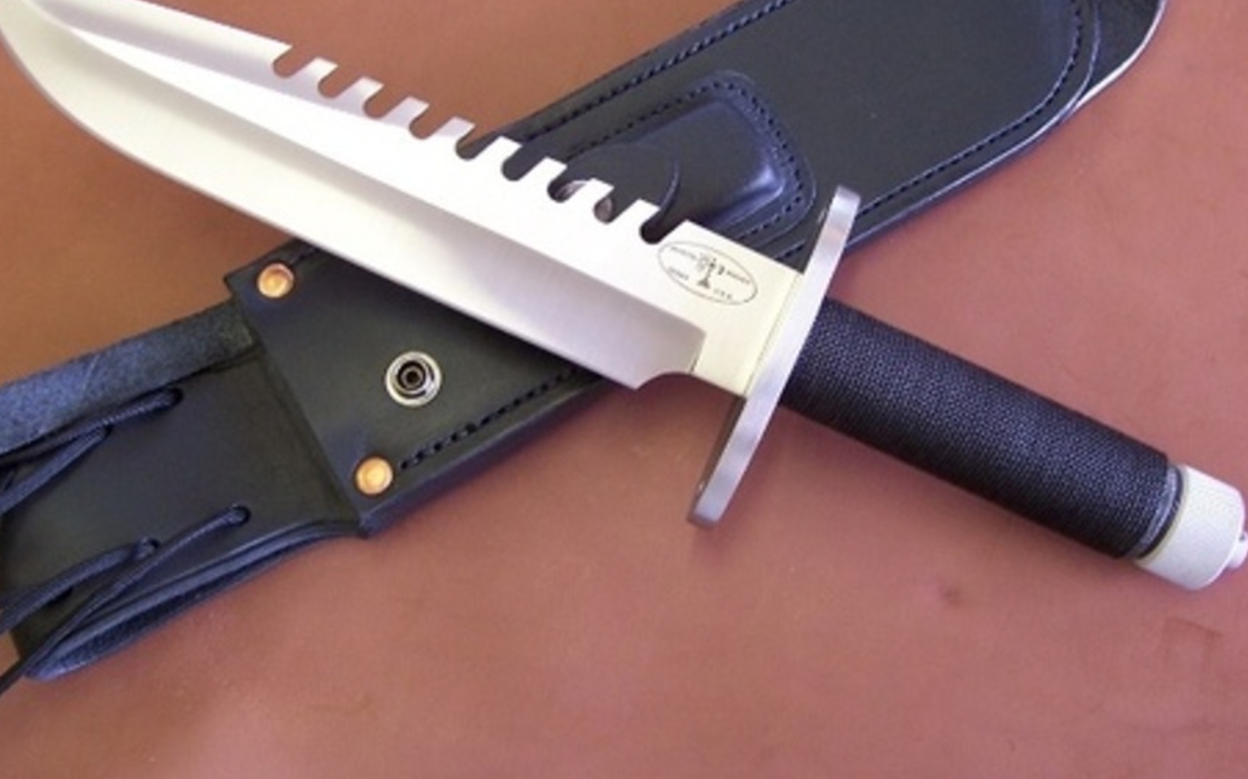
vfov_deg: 27.3
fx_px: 1598
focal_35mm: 47
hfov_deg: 42.6
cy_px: 265
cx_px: 605
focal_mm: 6.7
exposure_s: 1/30
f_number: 4
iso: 140
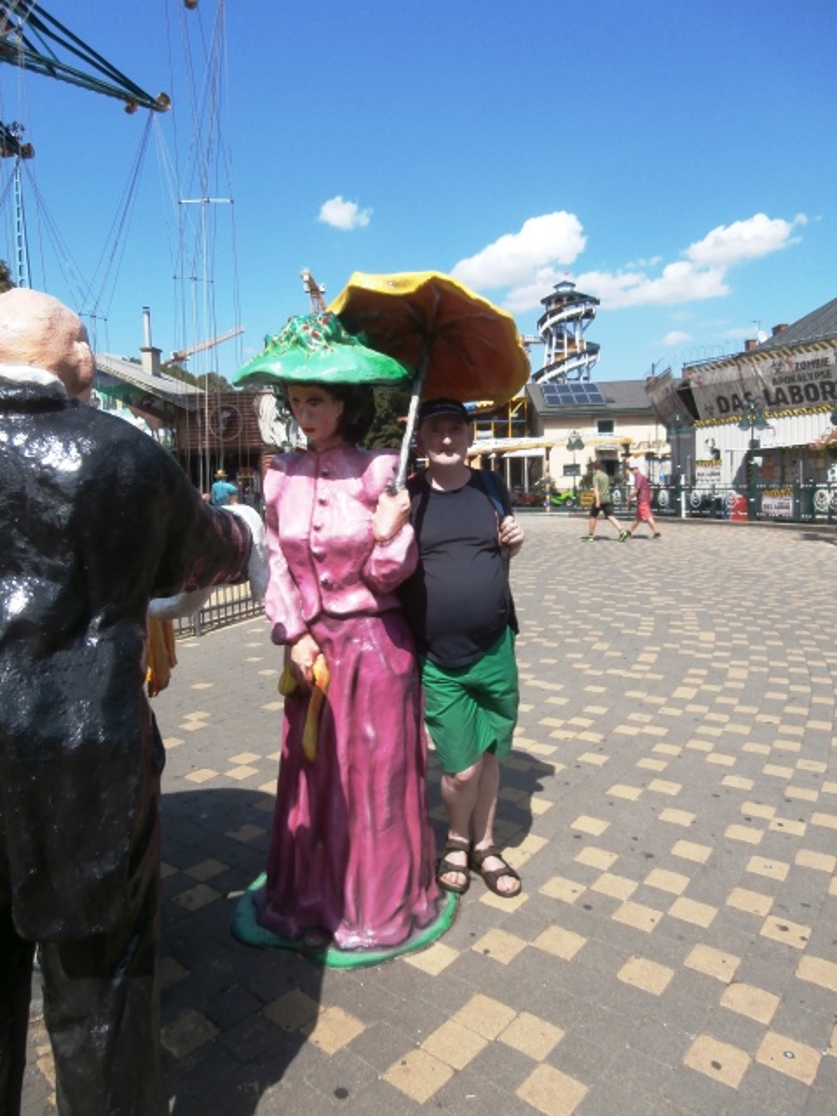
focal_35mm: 24
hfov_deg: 56.8
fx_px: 774
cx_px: 418
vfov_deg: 71.6
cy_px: 558
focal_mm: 4.2
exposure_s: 1/1600
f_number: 3
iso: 100
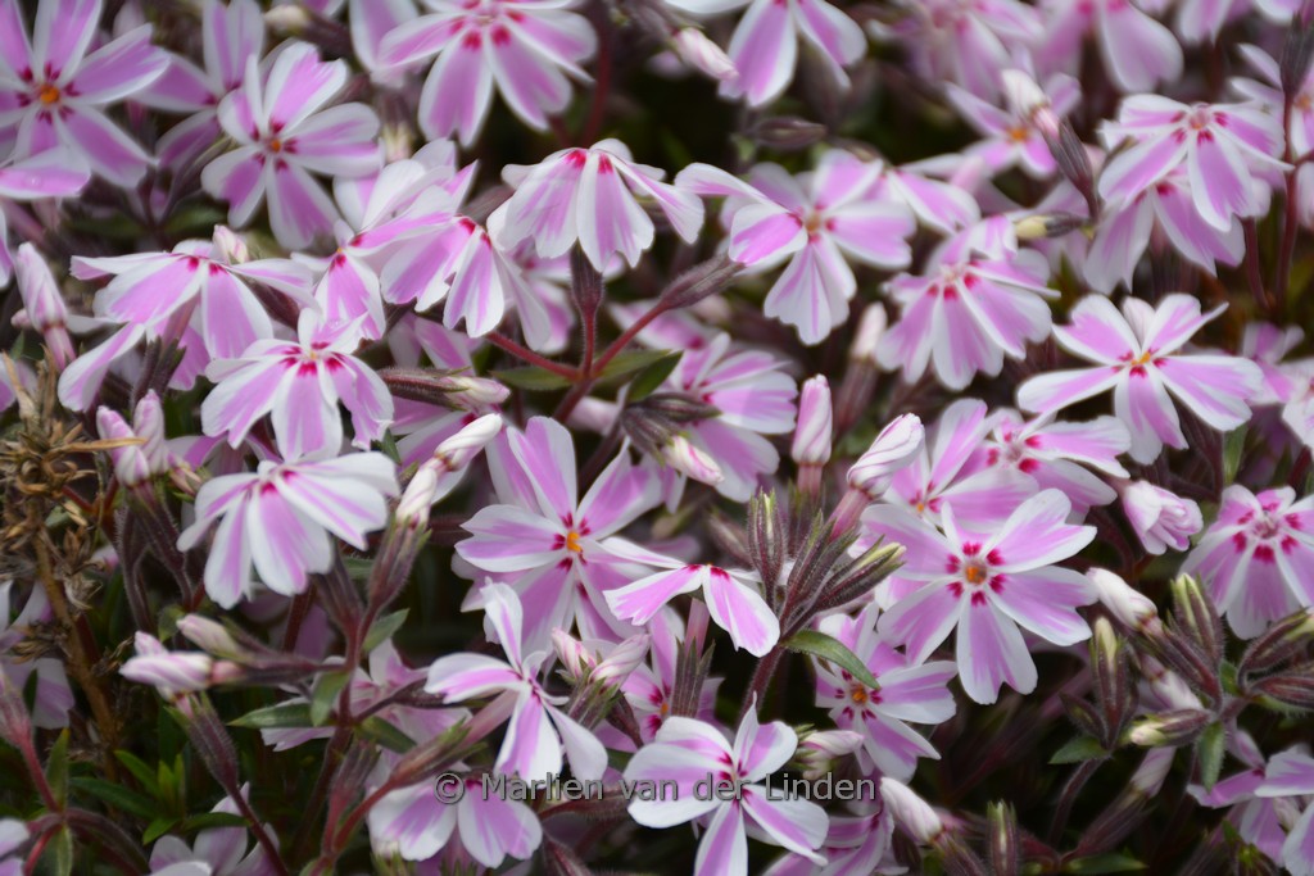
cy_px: 438
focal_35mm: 210
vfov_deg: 6.5
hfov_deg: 9.8
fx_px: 7666
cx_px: 657
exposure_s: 1/800
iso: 200
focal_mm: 140
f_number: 7.1
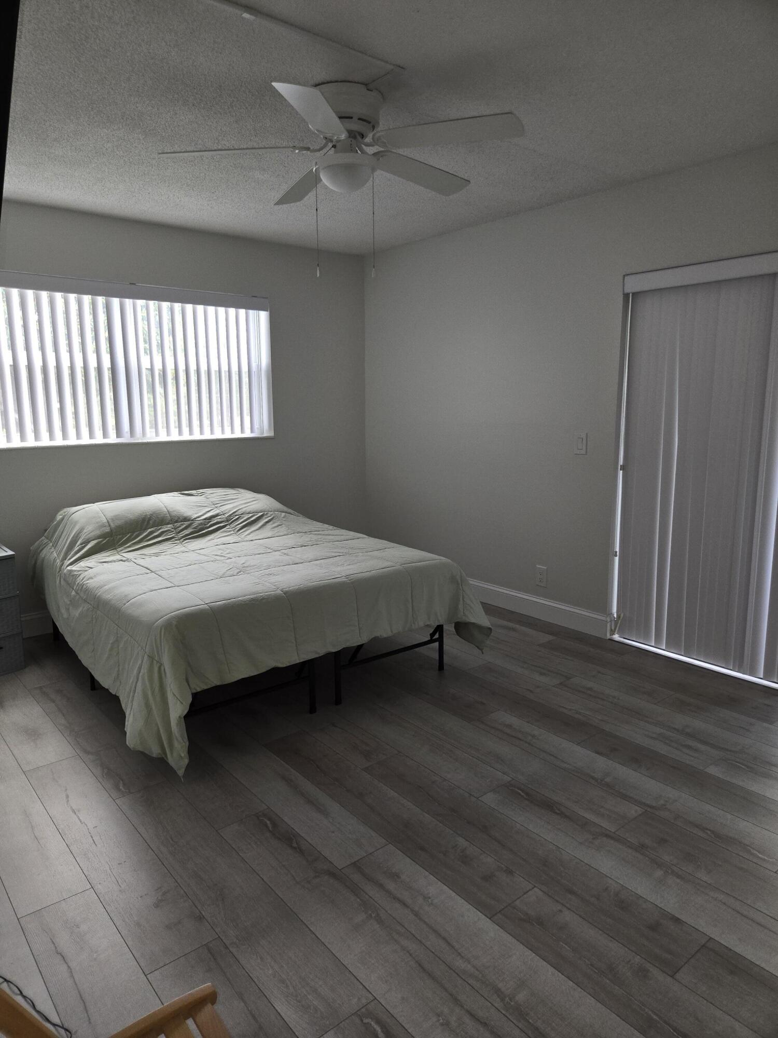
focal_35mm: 23
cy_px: 519
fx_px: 689
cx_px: 389
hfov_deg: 58.9
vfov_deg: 73.9
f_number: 1.8
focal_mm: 5.4
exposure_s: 1/60
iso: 50
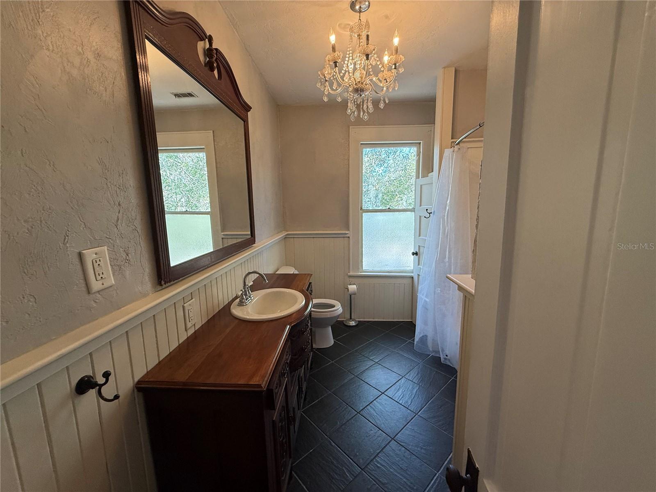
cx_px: 328
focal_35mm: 14
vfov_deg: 85.7
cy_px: 246
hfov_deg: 102.1
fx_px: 265
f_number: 2.2
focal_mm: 2.22
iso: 200
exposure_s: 1/120
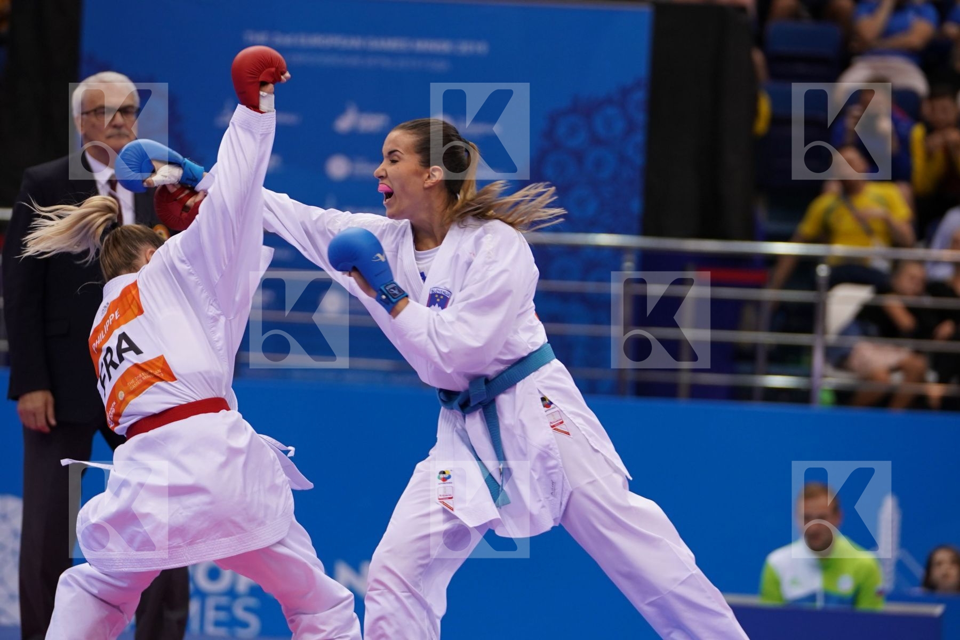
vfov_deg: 6.1
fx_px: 6000
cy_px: 320
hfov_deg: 9.1
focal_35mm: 225
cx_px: 480
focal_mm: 150
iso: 800
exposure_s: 1/800
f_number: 2.8
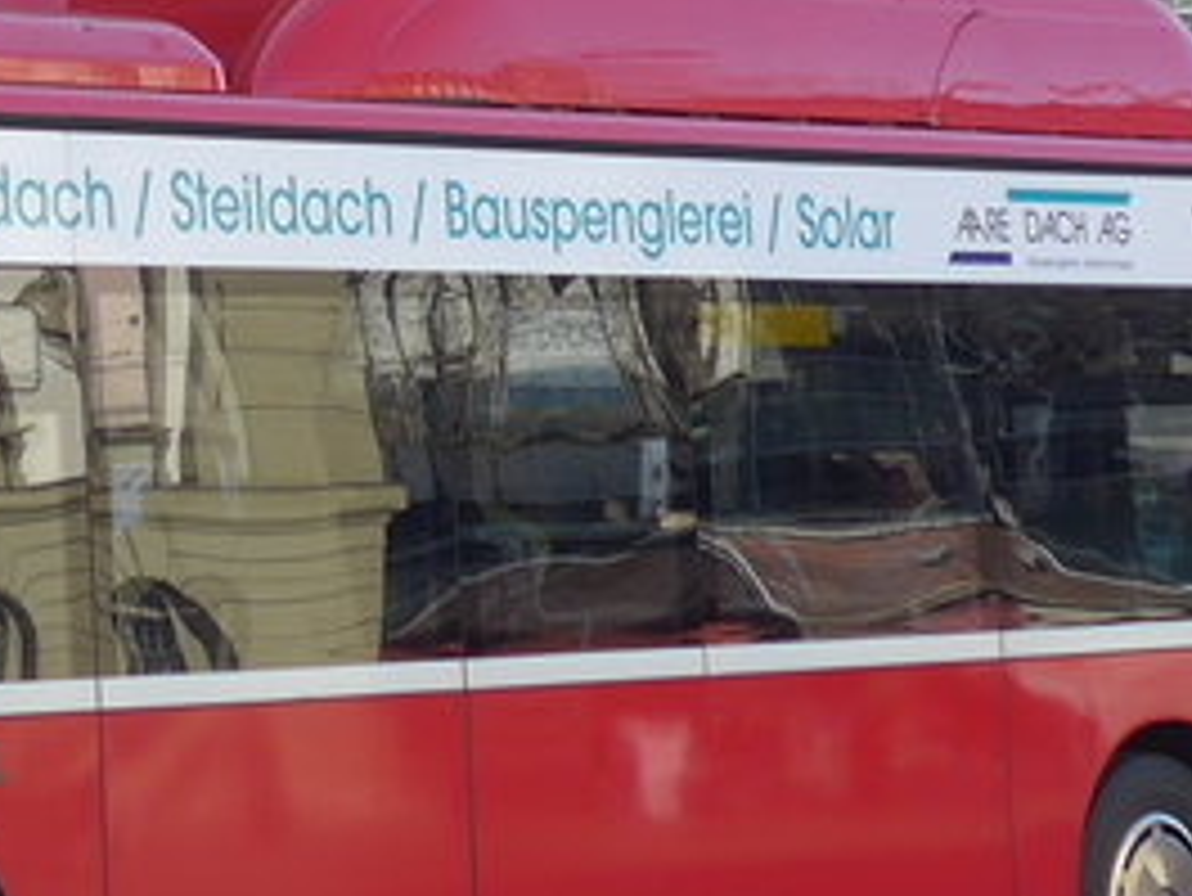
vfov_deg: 7.1
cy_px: -176
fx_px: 7166
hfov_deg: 9.5
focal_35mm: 208
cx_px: 256
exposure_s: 1/250
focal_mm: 9.5
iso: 80
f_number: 3
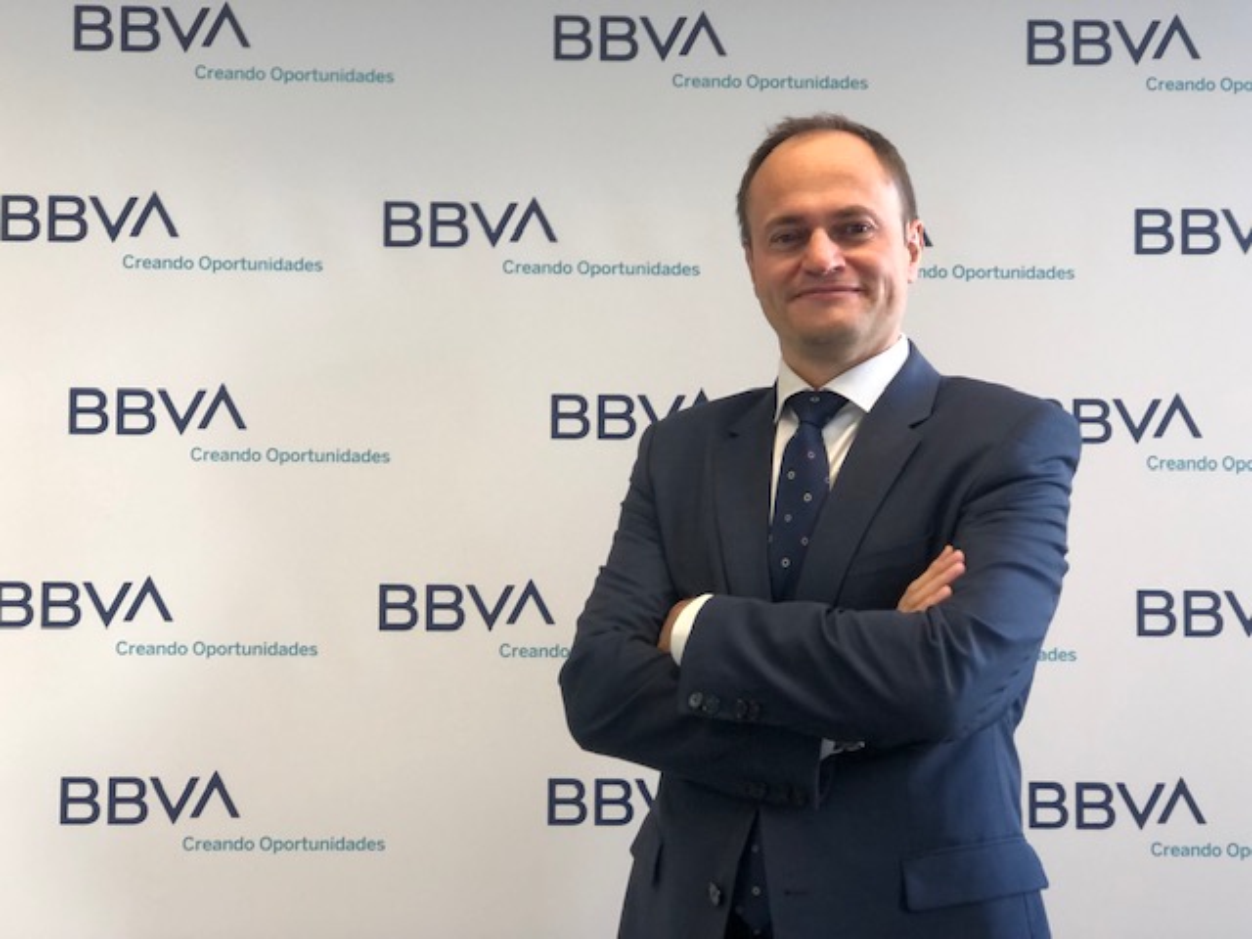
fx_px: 2062
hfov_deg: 33.8
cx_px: 626
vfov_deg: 25.7
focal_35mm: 57
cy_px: 470
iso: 100
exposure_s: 1/33
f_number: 2.8
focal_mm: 6.6
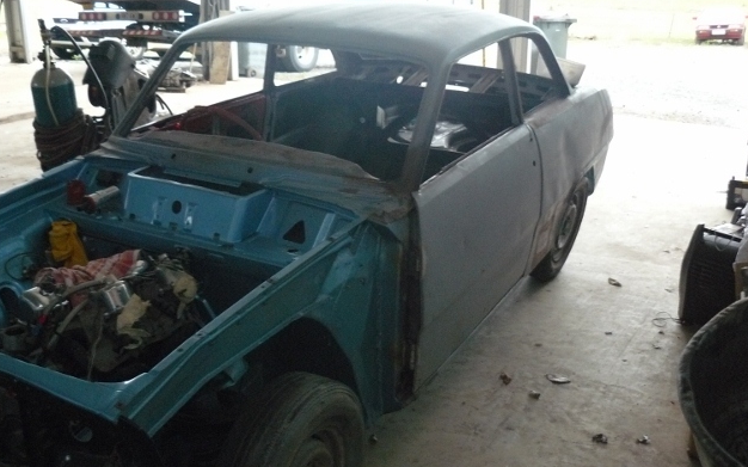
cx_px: 379
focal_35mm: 39
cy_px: 235
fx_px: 795
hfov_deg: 50.4
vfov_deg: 32.8
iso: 400
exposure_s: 1/13
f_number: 2.8
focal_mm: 6
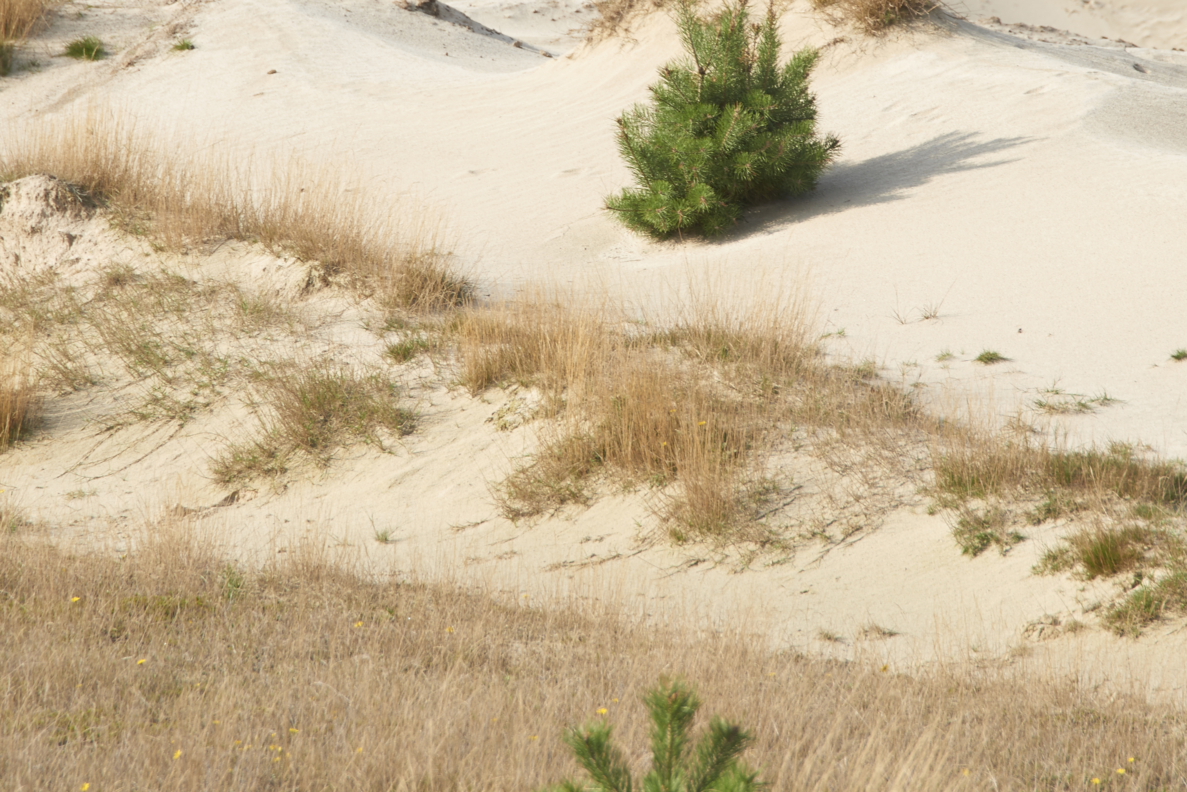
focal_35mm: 266
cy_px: 35
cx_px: 628
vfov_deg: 5.2
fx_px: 8773
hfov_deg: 7.7
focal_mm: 105
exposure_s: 1/320
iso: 100
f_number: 5.6
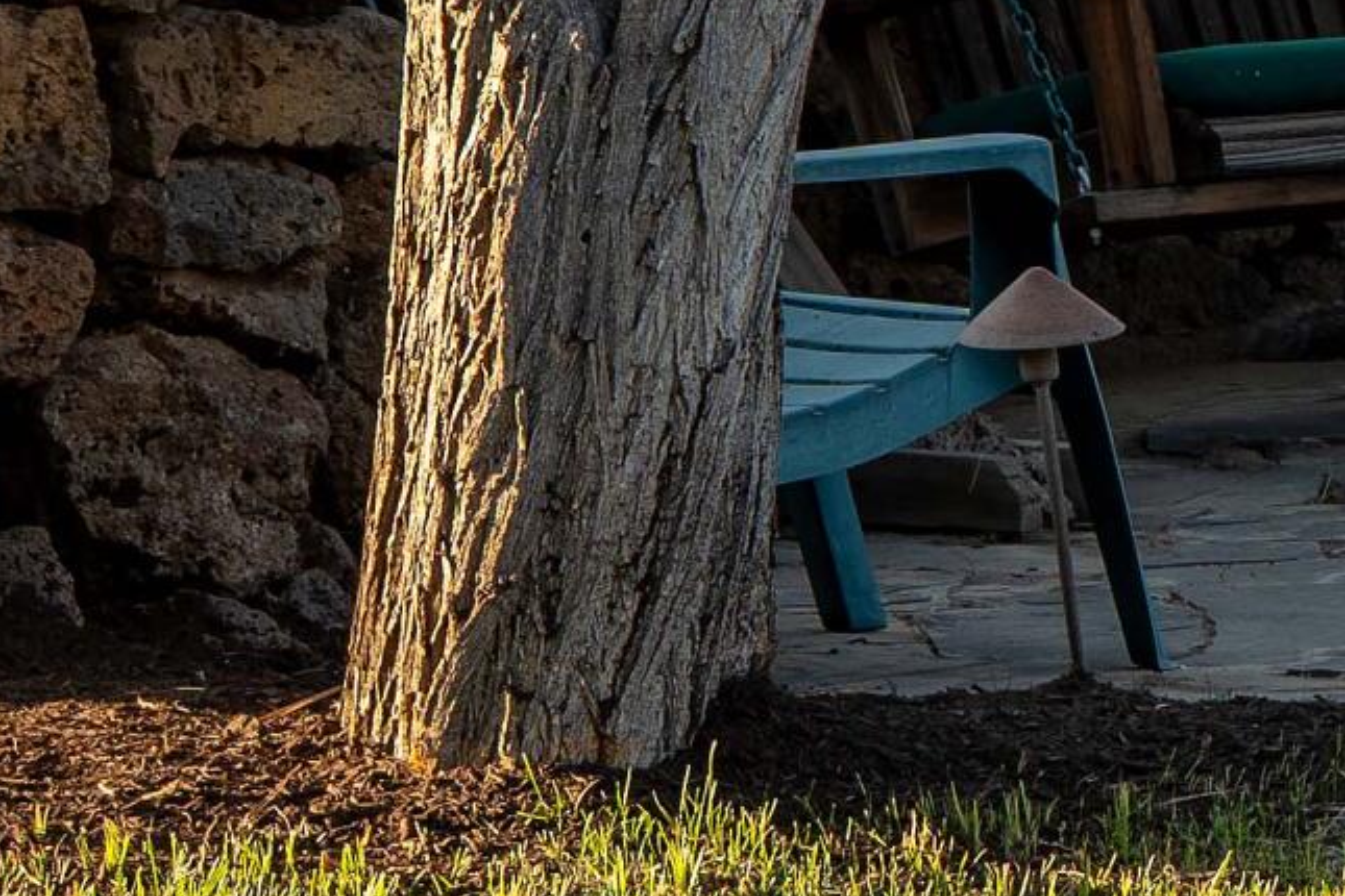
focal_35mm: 940
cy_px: 465
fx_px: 35117
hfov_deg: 2.2
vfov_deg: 1.5
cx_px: 2106
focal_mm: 135
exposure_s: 1/80
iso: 200
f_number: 7.1
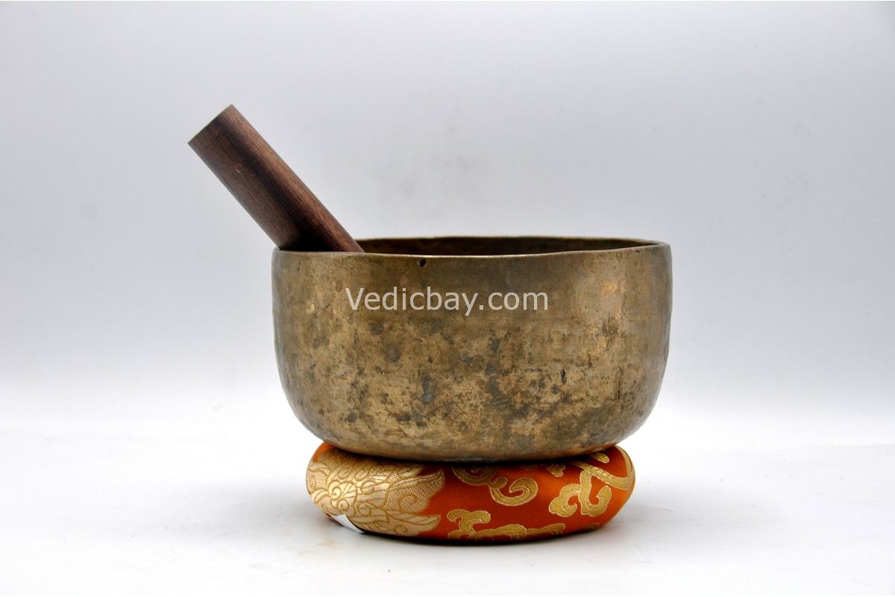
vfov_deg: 18.9
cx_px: 448
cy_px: 298
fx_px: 1790
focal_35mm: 72
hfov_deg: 28.1
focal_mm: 48
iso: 200
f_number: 9
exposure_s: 1/80
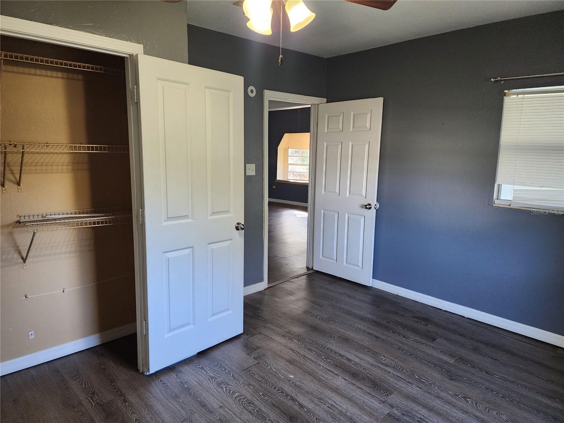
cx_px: 282
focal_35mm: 23
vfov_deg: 58.9
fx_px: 375
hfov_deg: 73.9
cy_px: 212
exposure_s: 1/120
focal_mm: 6.4
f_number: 1.8
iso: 320
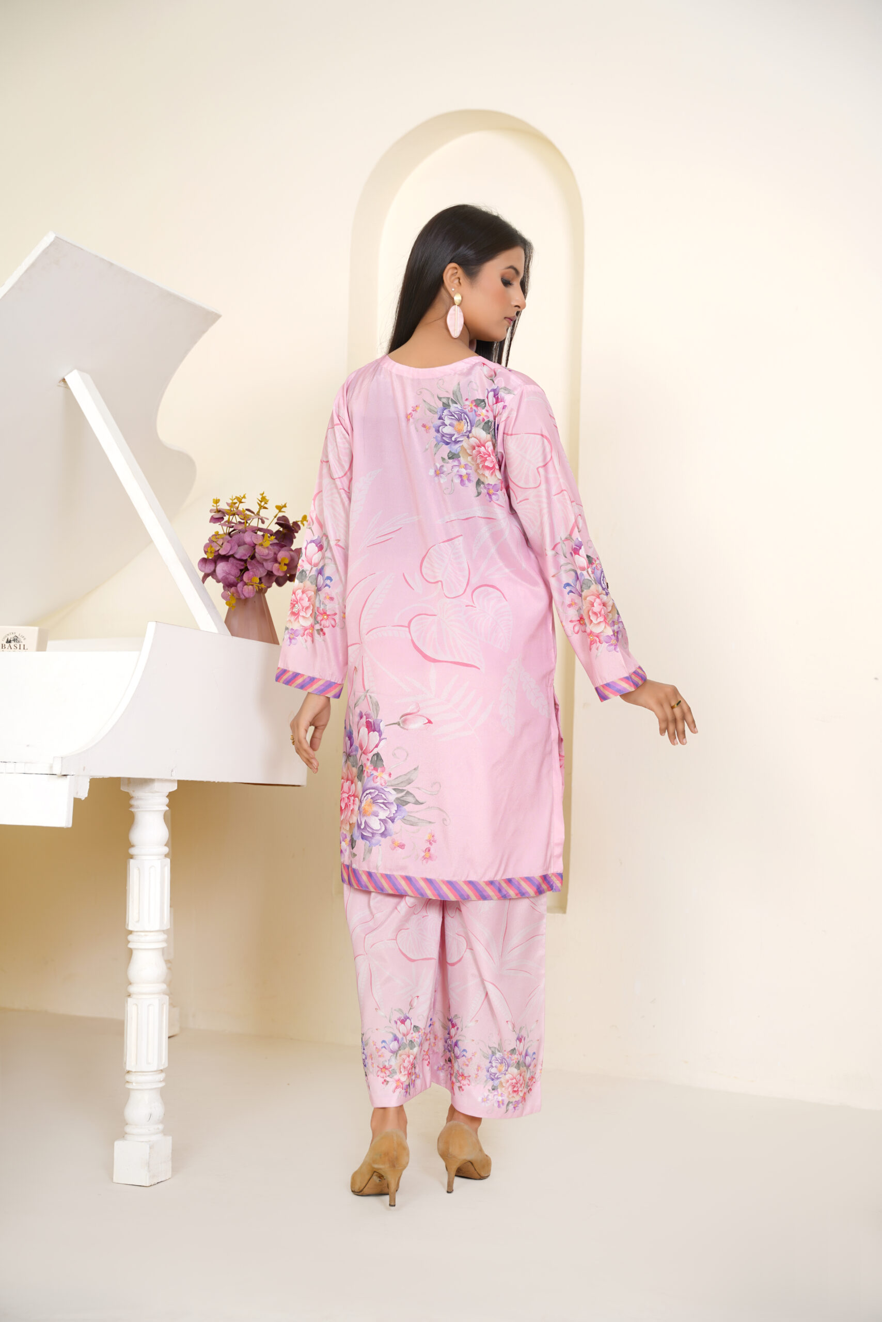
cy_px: 661
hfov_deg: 27.1
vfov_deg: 39.7
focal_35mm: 50
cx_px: 441
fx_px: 1833
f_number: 3.5
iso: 64
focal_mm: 49.9
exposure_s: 1/125
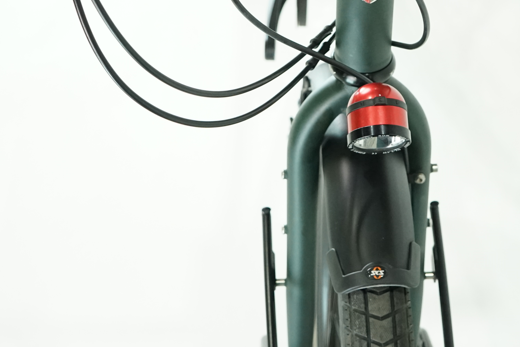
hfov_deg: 26.1
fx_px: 1112
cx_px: 375
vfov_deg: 17.6
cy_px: 94
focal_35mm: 77
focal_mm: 34
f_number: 5
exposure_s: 1/200
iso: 2500
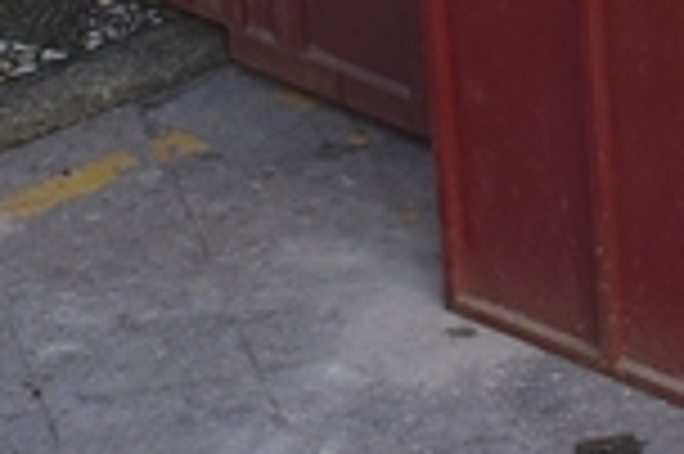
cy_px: -391
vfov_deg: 4.7
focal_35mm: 285
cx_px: 1368
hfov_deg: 7.0
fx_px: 5409
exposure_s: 1/400
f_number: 3.8
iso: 200
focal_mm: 24
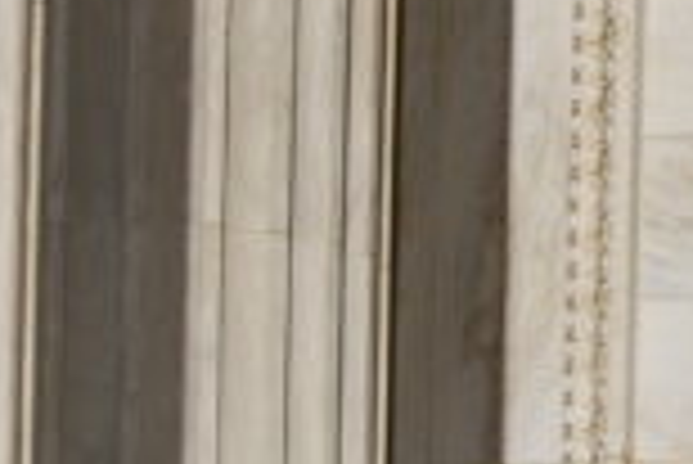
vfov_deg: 1.8
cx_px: -1048
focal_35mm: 749
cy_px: 1002
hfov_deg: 2.7
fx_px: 14438
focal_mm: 75
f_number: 8
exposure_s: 1/1000
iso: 200
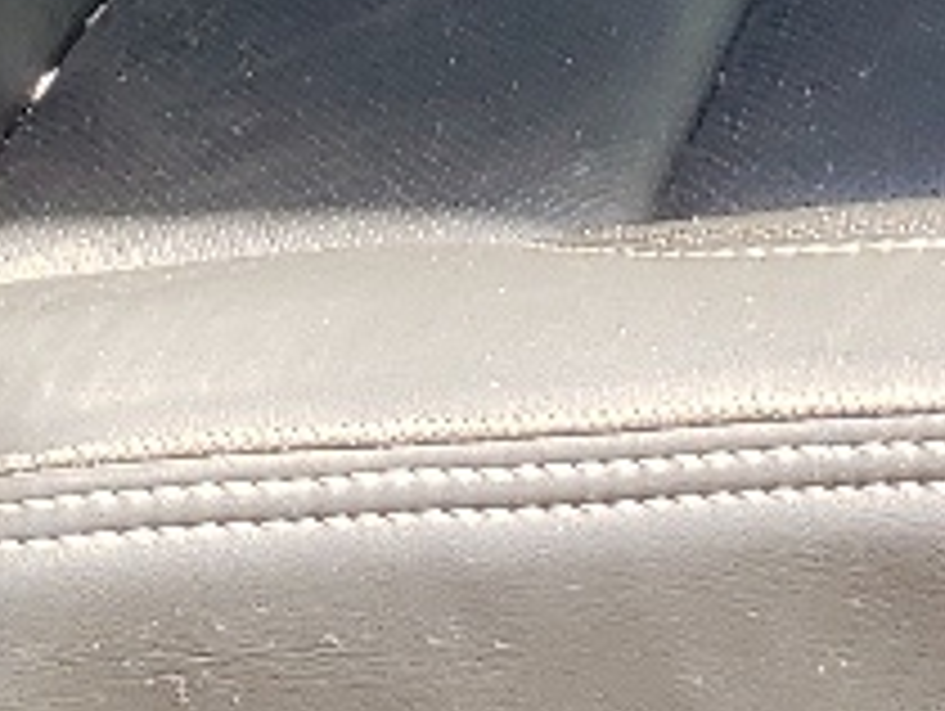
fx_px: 5411
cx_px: 1197
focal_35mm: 198
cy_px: -1305
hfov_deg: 9.8
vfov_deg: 6.9
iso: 50
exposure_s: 1/167
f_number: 1.5
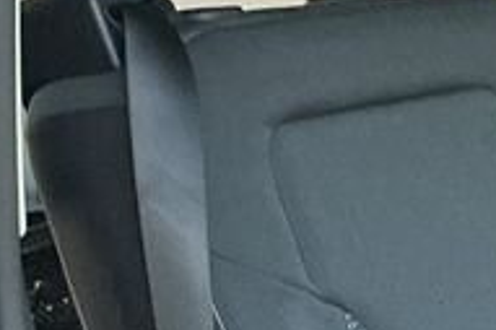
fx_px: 2230
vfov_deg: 8.2
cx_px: 782
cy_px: 595
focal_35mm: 162
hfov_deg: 12.0
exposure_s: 1/60
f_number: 1.8
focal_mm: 3
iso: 200
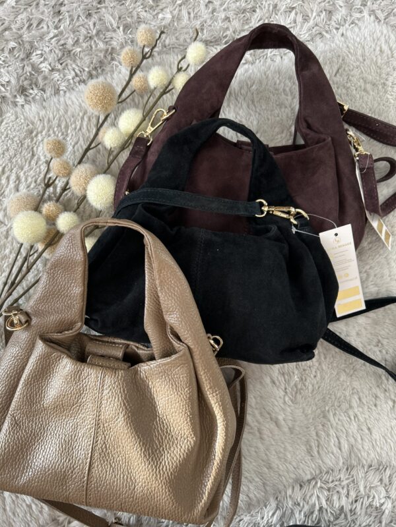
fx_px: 397
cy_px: 264
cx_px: 198
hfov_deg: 53.1
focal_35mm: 26
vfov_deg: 67.3
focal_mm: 5.7
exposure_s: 1/121
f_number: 1.5
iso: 100
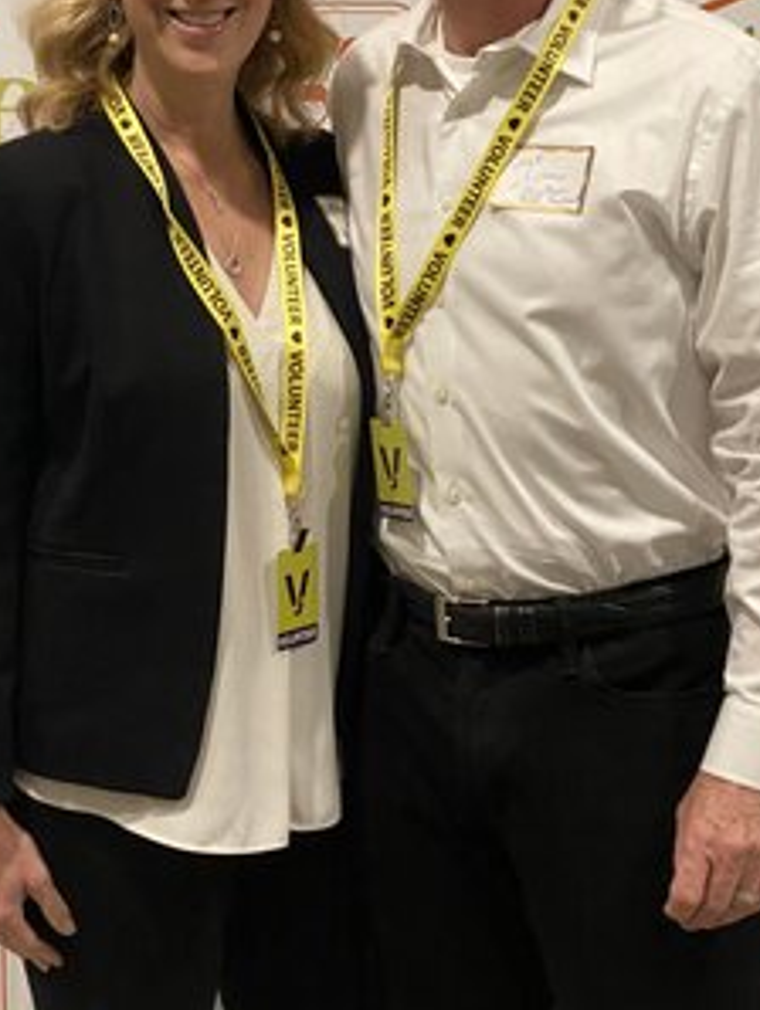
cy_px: 290
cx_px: 353
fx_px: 2719
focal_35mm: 93
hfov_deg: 15.9
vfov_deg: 20.9
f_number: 2
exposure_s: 1/60
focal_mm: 6
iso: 250
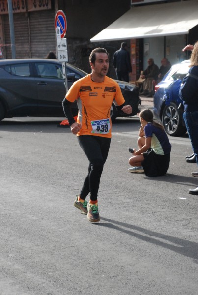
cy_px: 148
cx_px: 99
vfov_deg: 19.4
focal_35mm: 105
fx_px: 862
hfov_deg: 13.1
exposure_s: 1/1000
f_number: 5.6
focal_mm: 70
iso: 1000
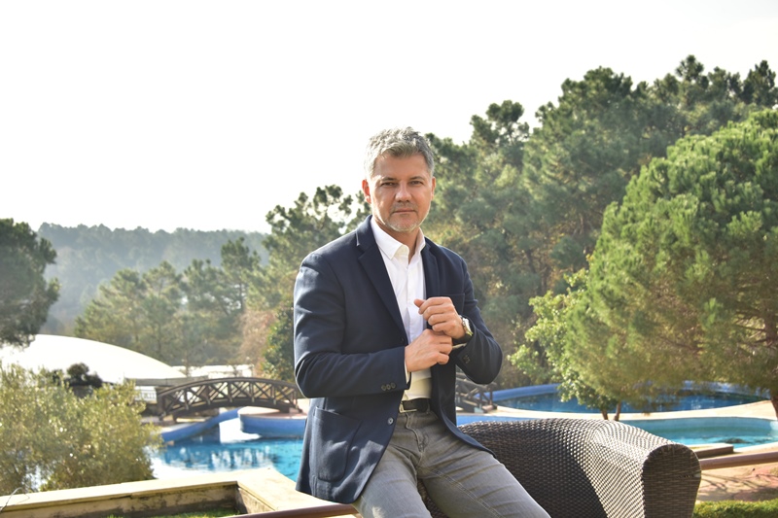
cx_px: 389
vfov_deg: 20.9
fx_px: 1404
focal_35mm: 65
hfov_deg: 31.0
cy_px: 259
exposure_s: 1/200
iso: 200
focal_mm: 65
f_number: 7.1
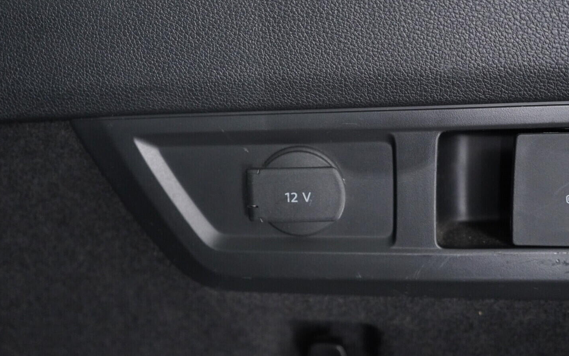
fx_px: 574
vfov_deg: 34.4
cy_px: 191
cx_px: 284
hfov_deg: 52.8
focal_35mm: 37
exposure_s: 1/40
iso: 4000
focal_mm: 24
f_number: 2.8
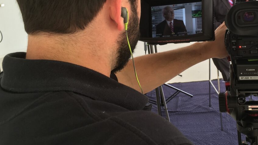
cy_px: 35
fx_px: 308
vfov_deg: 26.2
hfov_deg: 44.8
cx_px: 173
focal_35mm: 45
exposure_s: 1/30
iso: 25
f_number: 2.2
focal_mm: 4.15
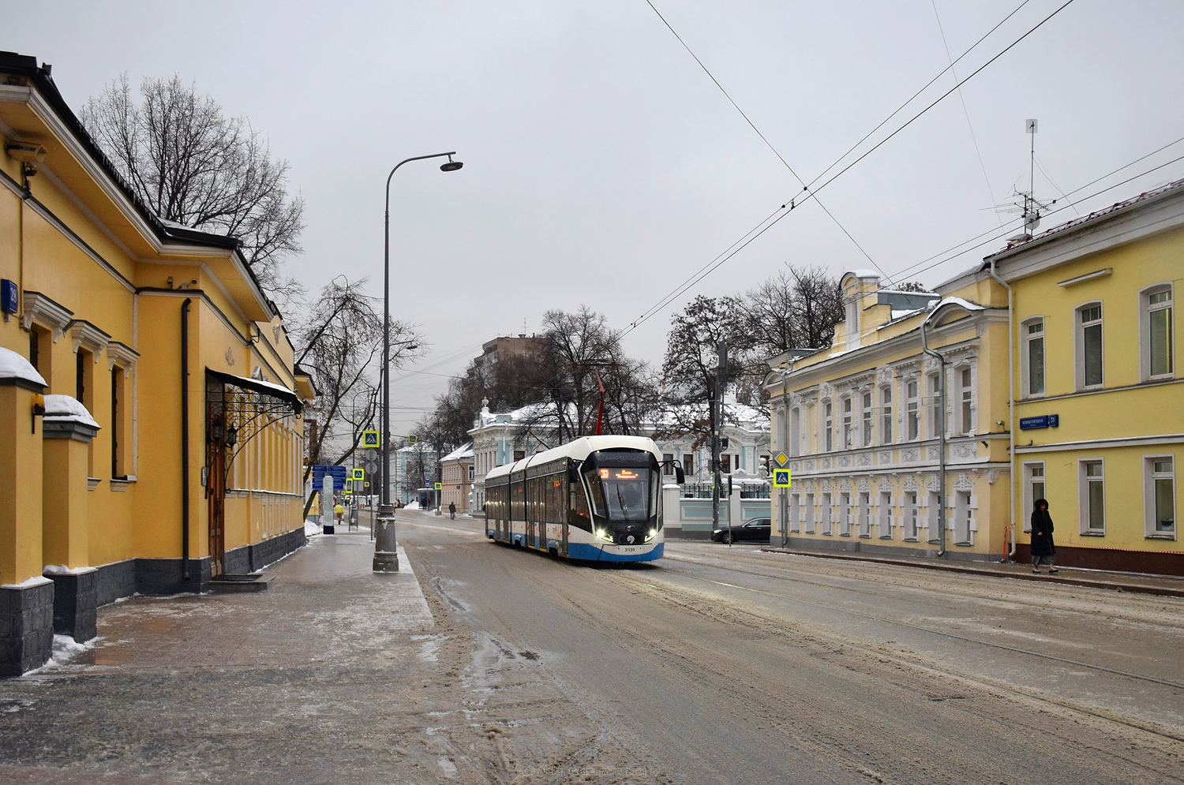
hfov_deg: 55.2
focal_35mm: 34
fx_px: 1133
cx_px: 592
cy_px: 392
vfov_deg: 38.2
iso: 800
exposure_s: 1/250
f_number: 5.6
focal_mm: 23
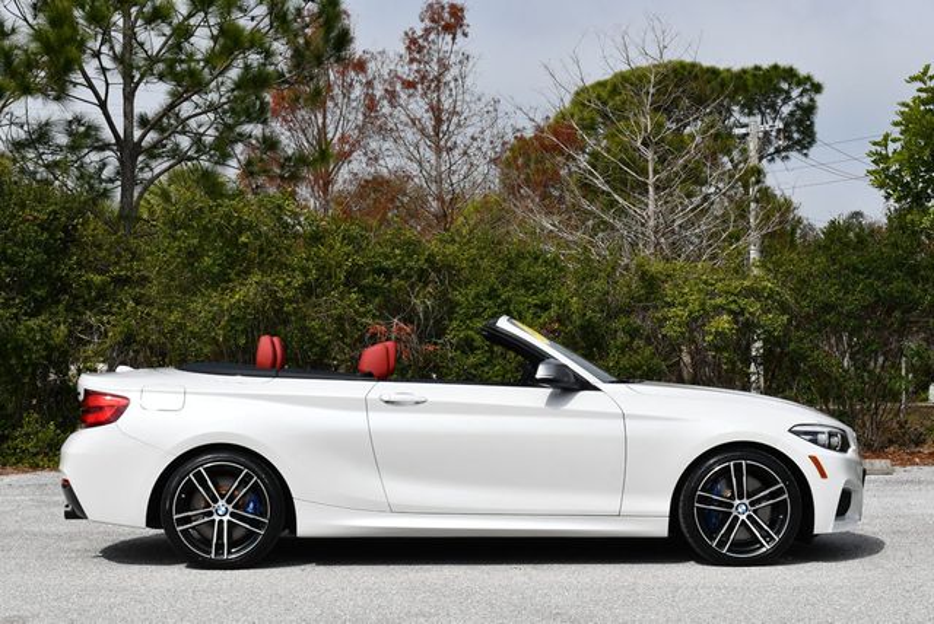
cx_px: 467
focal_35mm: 68
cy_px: 312
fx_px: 1766
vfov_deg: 20.1
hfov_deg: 29.6
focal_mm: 34
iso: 100
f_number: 9
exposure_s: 1/320
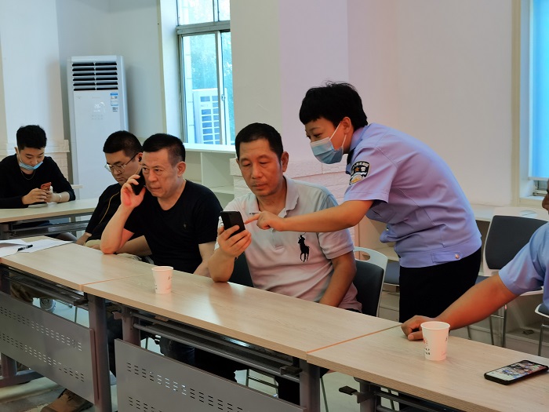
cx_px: 274
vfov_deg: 26.1
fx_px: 888
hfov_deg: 34.3
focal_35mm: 56
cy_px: 206
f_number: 1.6
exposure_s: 1/100
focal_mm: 5.56
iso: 100
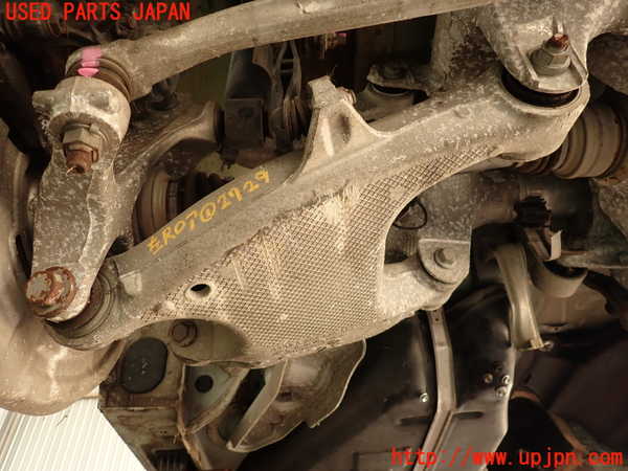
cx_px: 314
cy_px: 236
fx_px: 454
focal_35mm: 25
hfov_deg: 69.4
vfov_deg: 54.9
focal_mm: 4.5
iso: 160
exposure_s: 1/60
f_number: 2
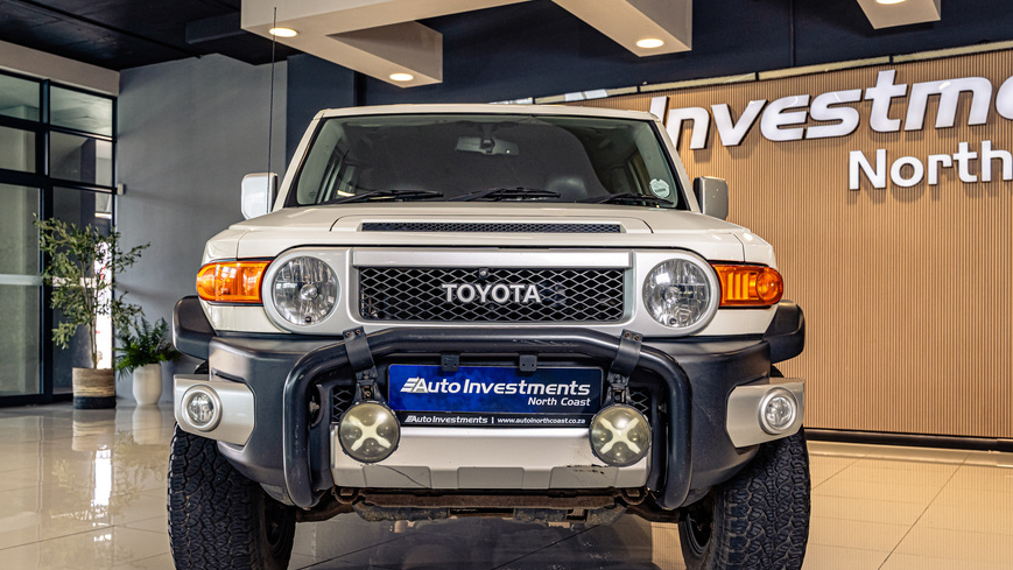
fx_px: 1011
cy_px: 326
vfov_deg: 31.5
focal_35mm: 38
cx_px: 490
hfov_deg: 53.2
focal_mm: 30.5
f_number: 5
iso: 500
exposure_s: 1/200
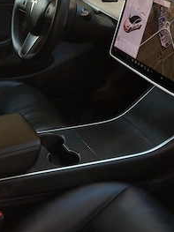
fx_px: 490
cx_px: 81
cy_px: 73
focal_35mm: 73
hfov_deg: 20.1
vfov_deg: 26.5
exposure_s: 1/121
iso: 64
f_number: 1.78
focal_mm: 6.86
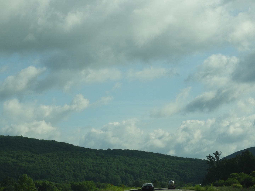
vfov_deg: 11.9
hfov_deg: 15.8
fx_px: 921
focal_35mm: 125
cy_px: 96
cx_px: 128
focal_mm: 22.4
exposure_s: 1/800
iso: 100
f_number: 5
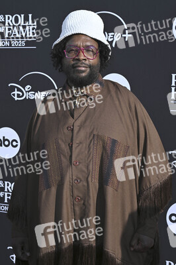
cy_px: 132
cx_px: 88
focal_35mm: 63
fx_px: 463
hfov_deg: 21.5
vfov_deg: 31.9
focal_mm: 63
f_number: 10
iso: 160
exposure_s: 1/320
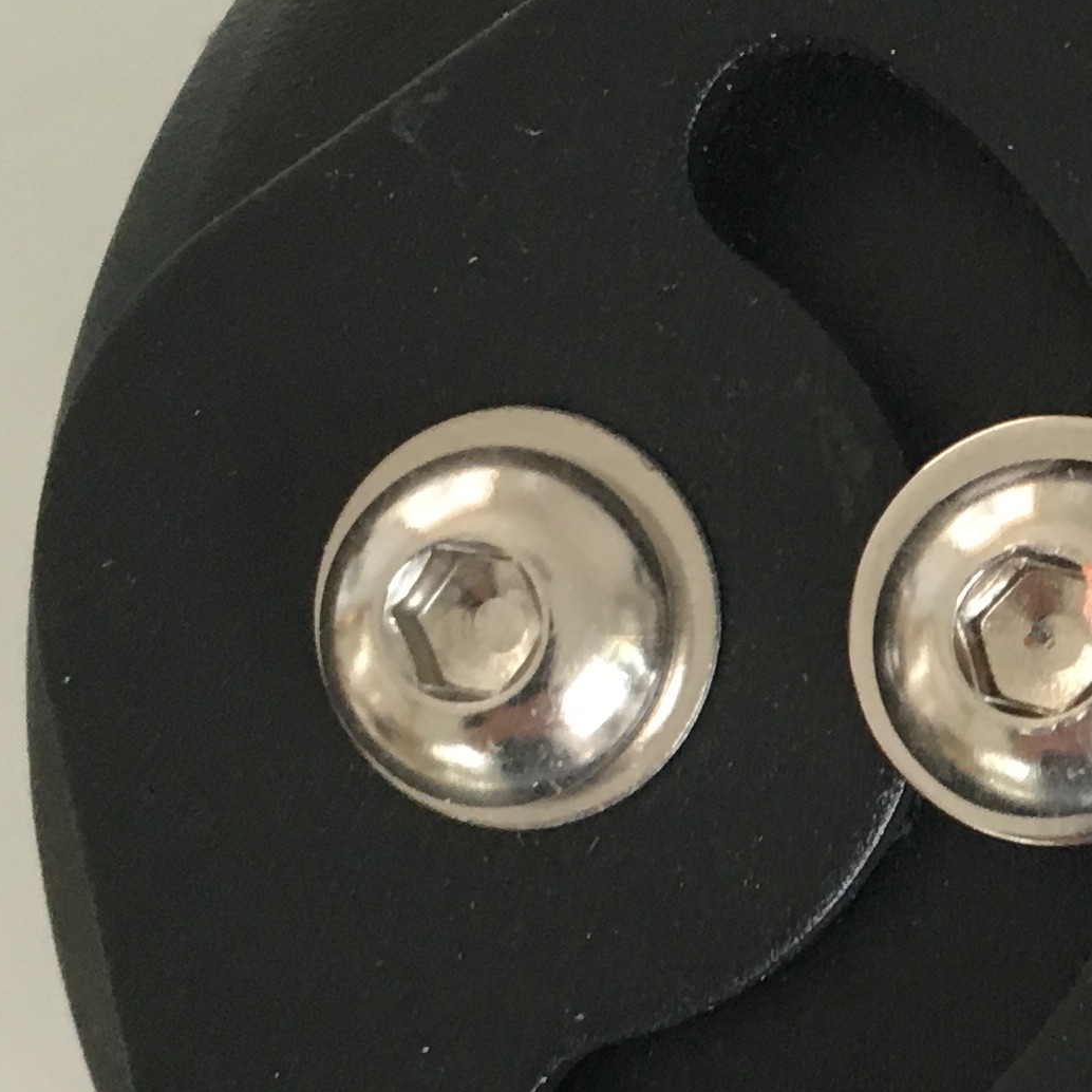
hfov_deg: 16.6
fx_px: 3569
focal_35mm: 100
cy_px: 825
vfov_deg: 17.3
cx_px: 1354
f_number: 2.2
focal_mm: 4.15
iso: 125
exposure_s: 1/33
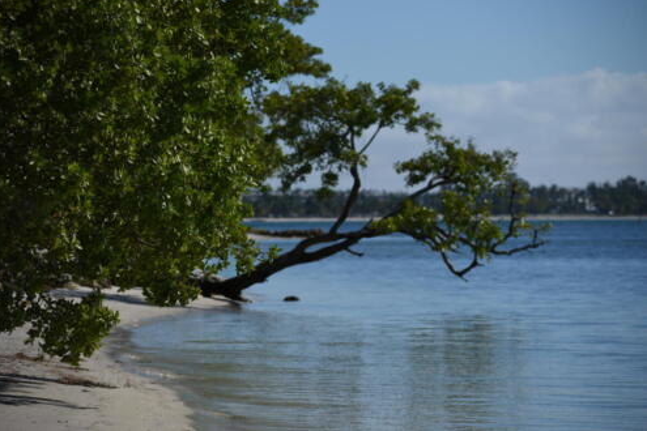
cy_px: 215
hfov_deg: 10.1
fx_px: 3675
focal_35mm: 205
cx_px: 322
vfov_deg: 6.7
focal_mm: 135
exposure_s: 1/1600
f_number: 5
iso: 100
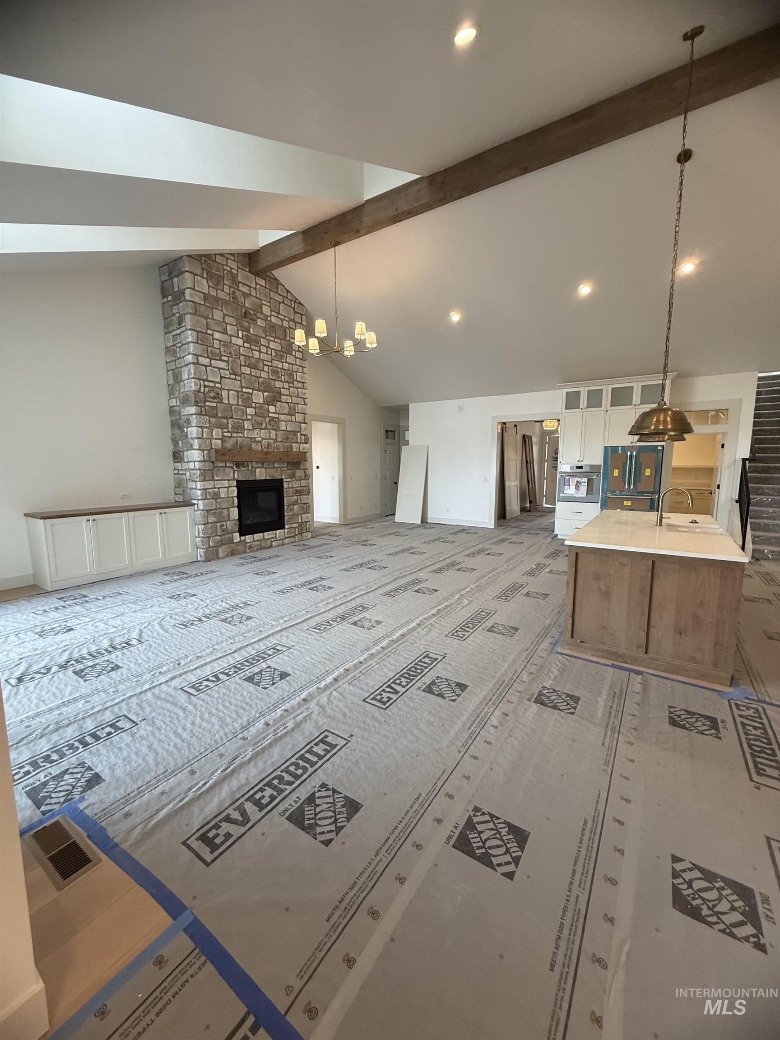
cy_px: 520
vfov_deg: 102.1
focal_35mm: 14
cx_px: 390
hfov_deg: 85.7
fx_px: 421
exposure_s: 1/120
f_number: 2.2
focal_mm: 2.22
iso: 250
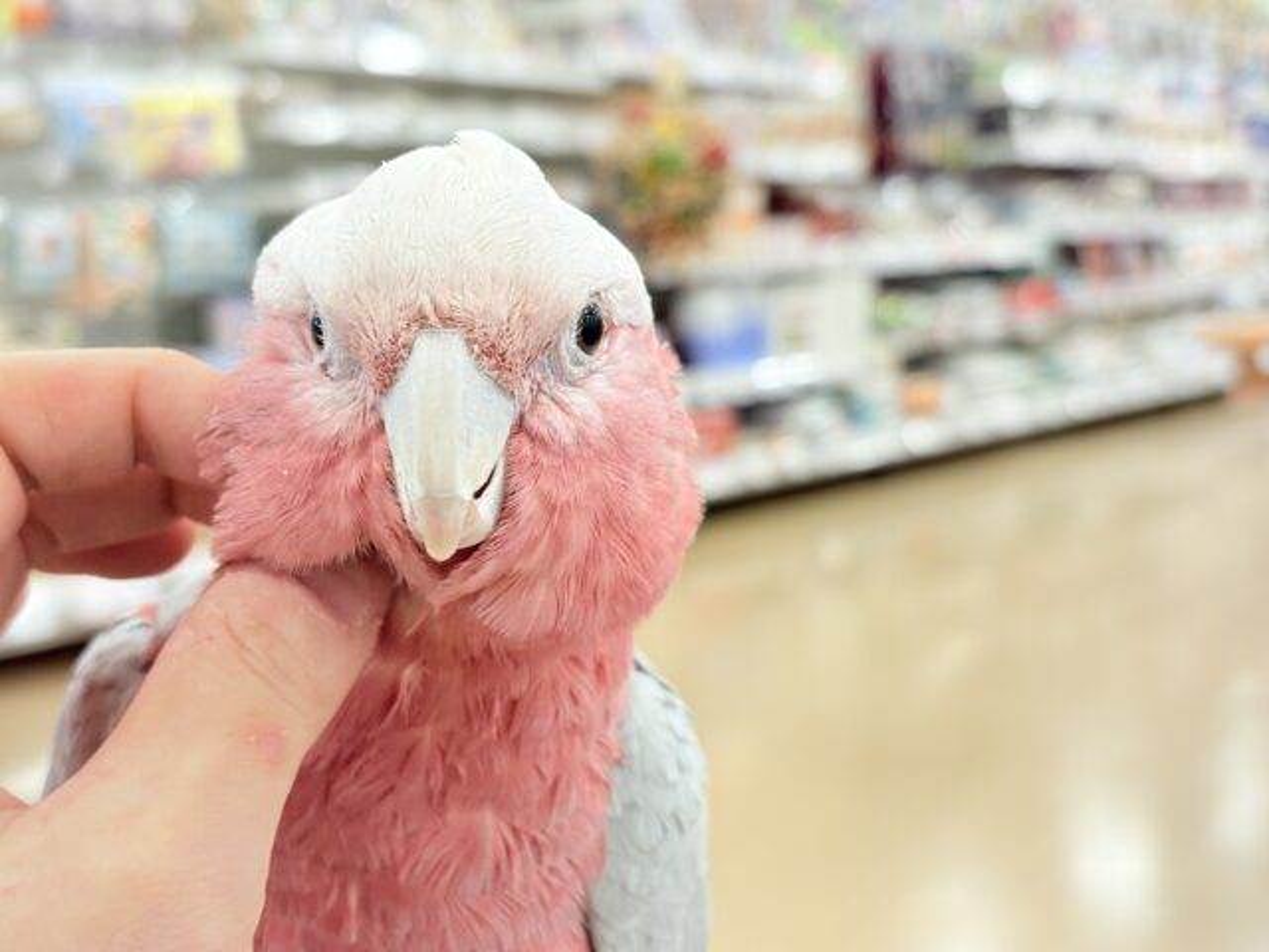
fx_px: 1906
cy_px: 476
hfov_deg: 36.8
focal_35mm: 52
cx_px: 634
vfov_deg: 28.0
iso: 64
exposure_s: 1/50
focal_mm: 5.96
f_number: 1.6
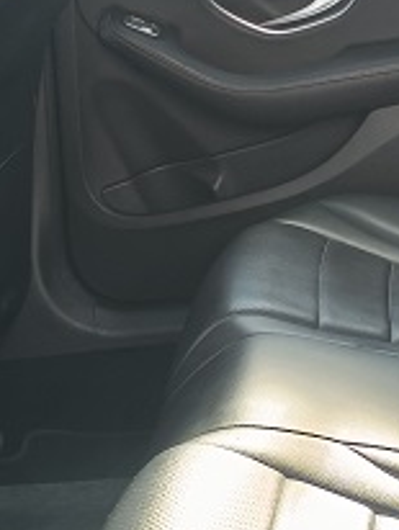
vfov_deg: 18.0
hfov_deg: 13.5
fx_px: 1672
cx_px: 354
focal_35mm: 109
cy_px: 342
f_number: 1.7
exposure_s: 1/50
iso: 125
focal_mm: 4.7
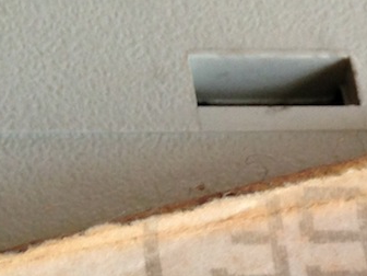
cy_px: 480
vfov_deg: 9.1
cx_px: 546
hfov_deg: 12.0
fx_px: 1665
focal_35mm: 157
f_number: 2.4
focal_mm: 4.13
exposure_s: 1/20
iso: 64
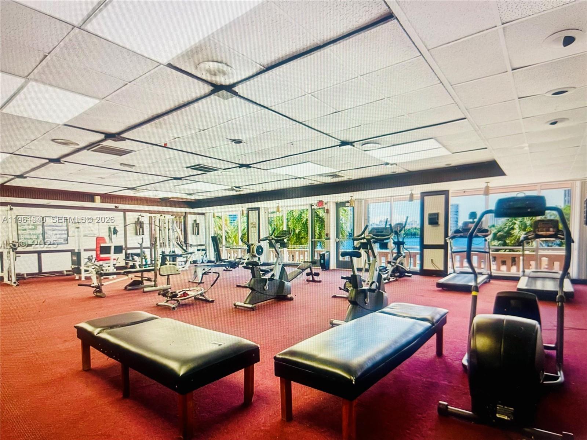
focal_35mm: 25
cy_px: 220
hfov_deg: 69.4
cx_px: 294
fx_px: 424
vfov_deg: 54.9
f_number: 1.6
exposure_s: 1/60
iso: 100
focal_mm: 5.1
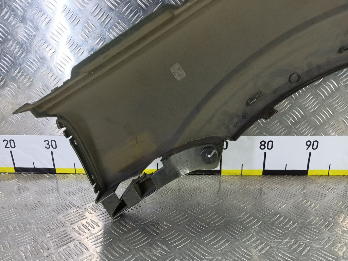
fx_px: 231
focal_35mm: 23
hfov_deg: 73.9
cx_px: 174
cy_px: 130
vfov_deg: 58.9
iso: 178
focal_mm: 4.11
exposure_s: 1/50
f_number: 1.6
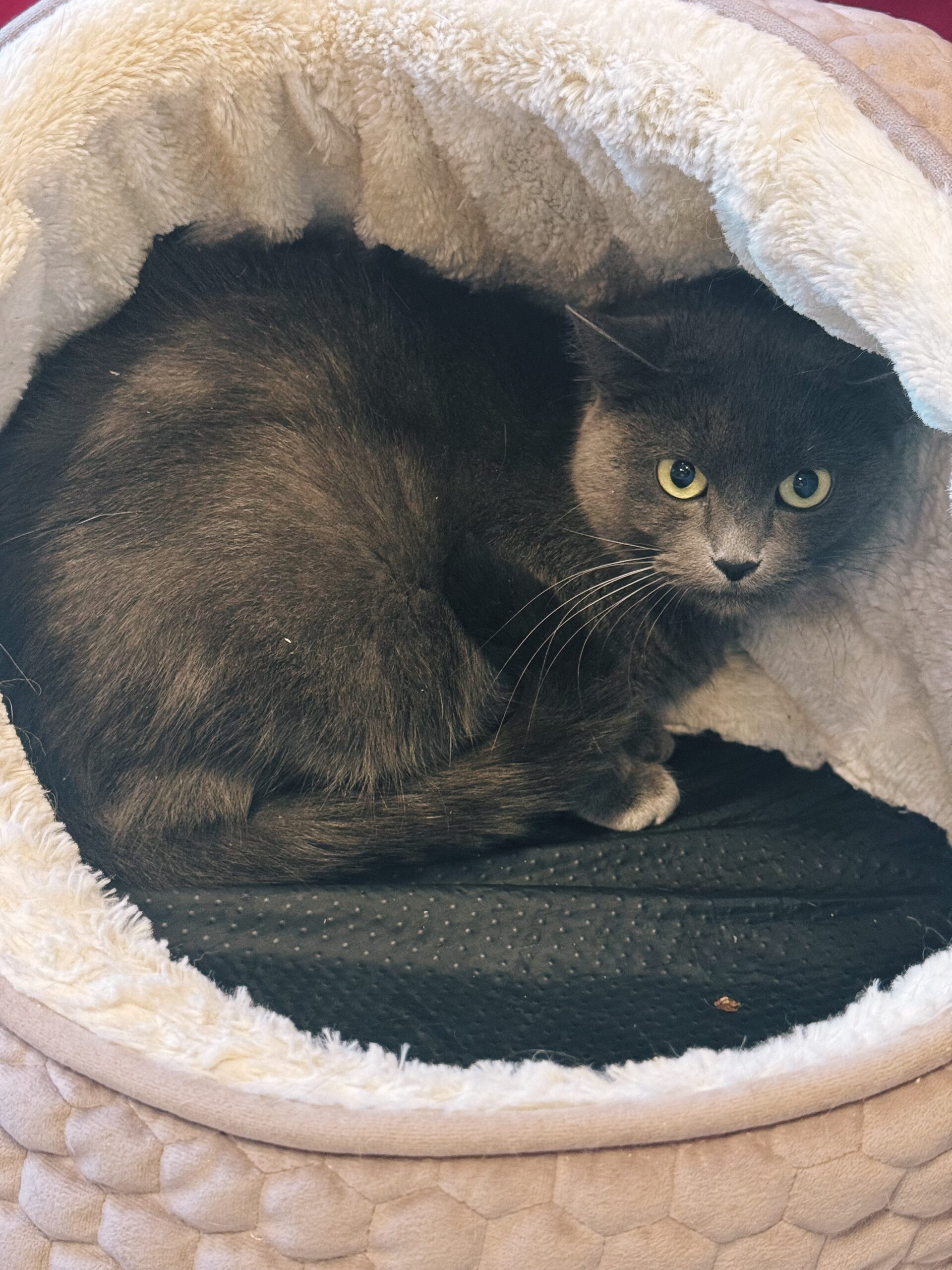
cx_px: 476
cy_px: 635
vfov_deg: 39.7
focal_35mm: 48
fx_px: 1760
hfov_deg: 30.3
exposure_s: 1/33
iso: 400
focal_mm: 6.76
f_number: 1.78
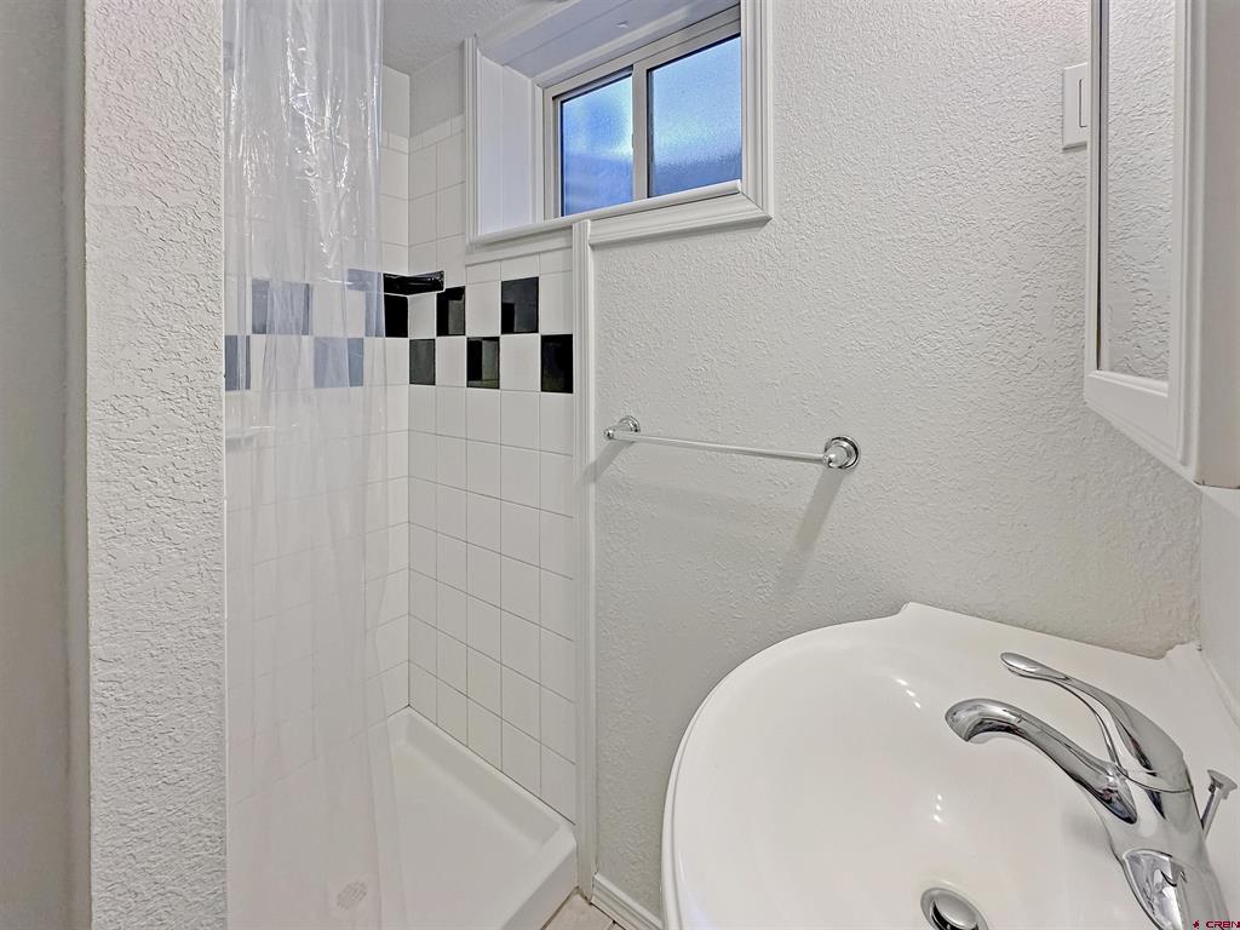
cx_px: 620
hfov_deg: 102.1
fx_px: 502
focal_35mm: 14
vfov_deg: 85.7
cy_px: 465
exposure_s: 1/120
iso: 125
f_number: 2.2
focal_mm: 2.22
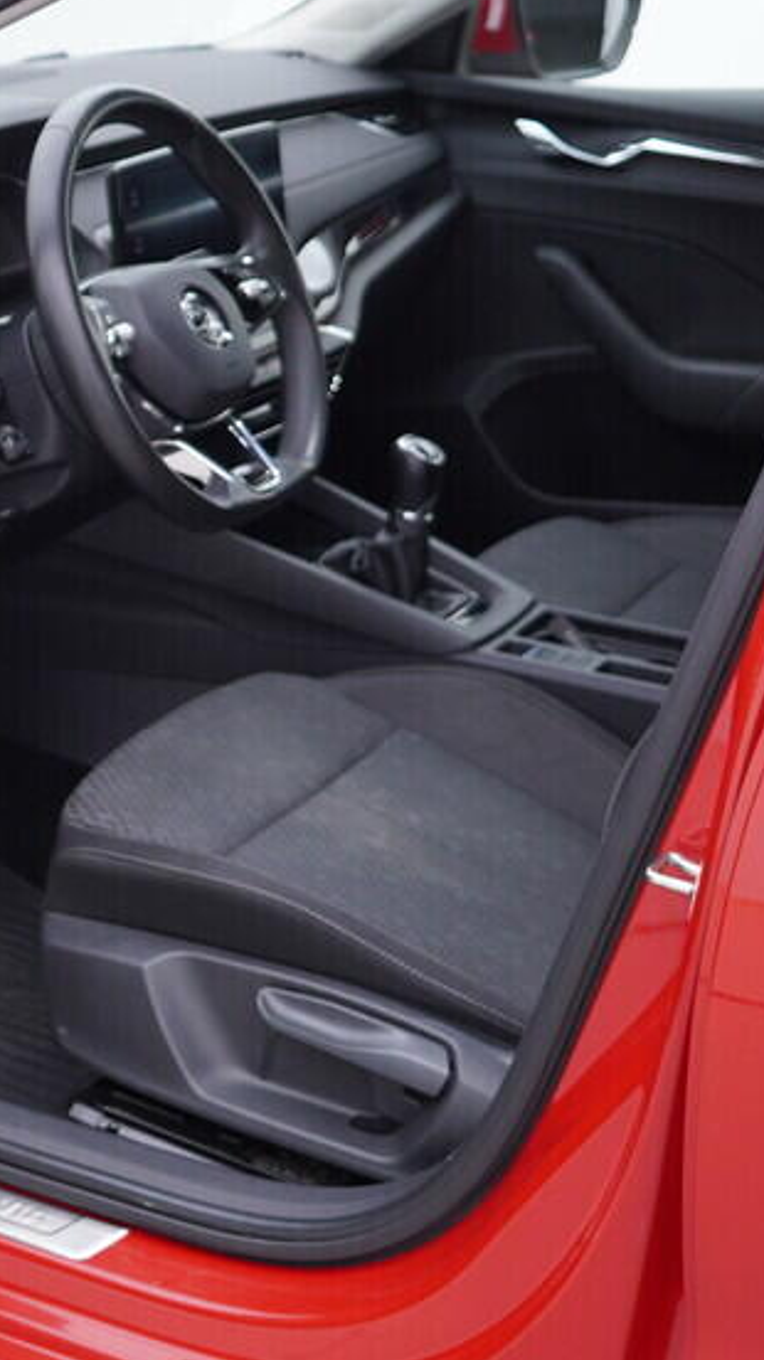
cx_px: -168
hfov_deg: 16.5
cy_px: 565
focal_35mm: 70
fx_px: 2524
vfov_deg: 30.1
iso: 125
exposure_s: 1/40
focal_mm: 24
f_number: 2.8
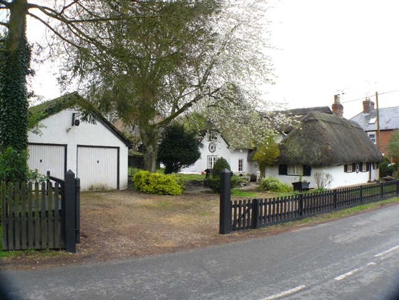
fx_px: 415
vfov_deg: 39.7
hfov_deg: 51.4
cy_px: 150
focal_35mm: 36
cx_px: 200
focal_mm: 6
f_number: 3.6
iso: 100
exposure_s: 1/125
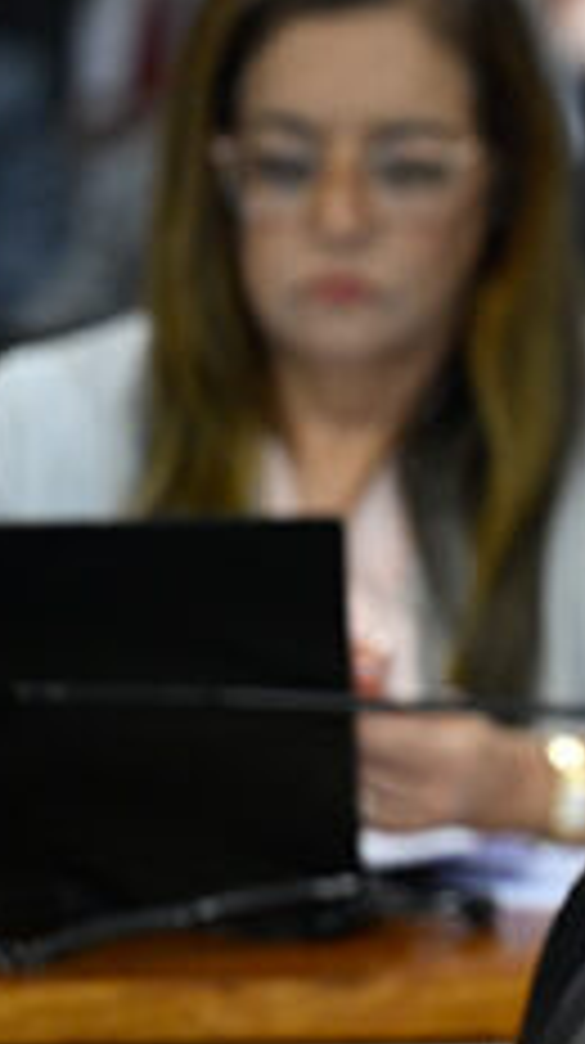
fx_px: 9984
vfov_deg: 6.0
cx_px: 1467
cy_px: 416
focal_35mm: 361
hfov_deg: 3.3
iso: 2000
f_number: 2.8
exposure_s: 1/160
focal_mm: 115
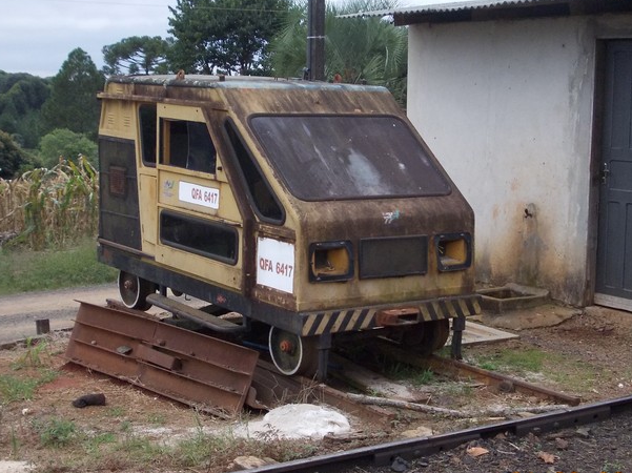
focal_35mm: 65
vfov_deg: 22.6
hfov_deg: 29.8
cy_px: 252
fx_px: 1186
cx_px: 292
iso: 200
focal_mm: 7.2
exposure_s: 1/160
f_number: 3.6
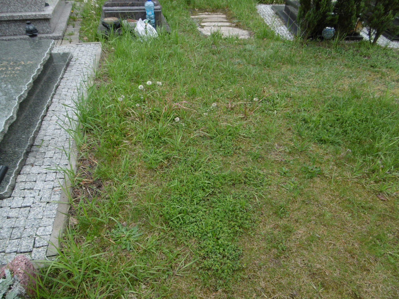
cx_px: 200
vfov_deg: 56.8
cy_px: 150
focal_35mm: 24
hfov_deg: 71.6
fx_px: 277
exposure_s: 1/200
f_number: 3.1
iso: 100
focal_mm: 4.3
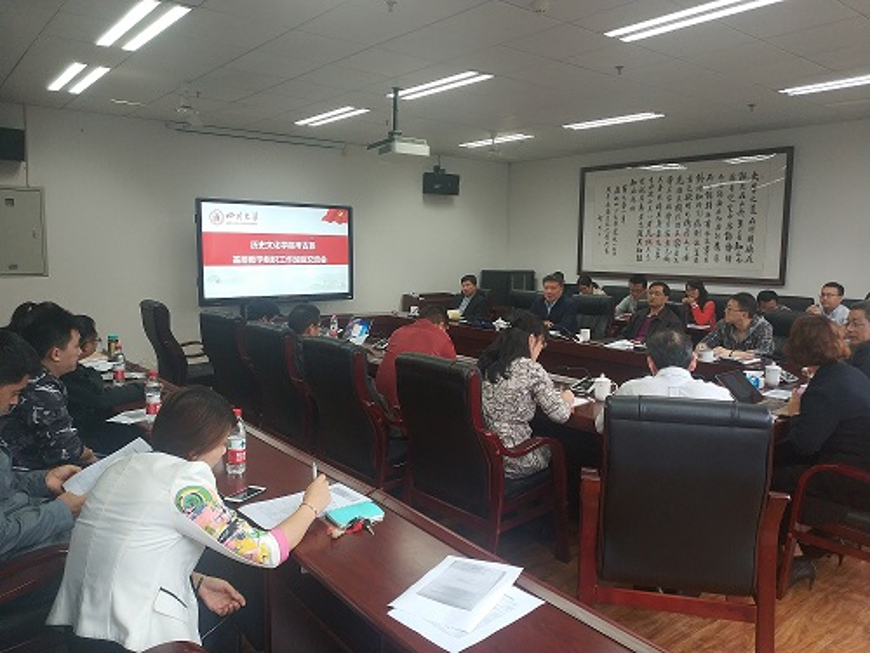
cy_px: 326
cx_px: 435
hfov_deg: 56.8
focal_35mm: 32
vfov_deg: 44.2
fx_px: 804
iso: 206
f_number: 2
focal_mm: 4.5
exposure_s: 1/25
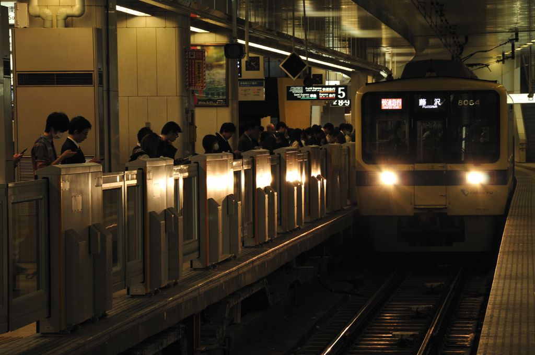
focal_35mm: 188
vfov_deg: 7.3
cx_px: 268
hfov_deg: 11.0
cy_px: 178
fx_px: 2783
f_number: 9
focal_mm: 125
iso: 400
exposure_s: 1/30
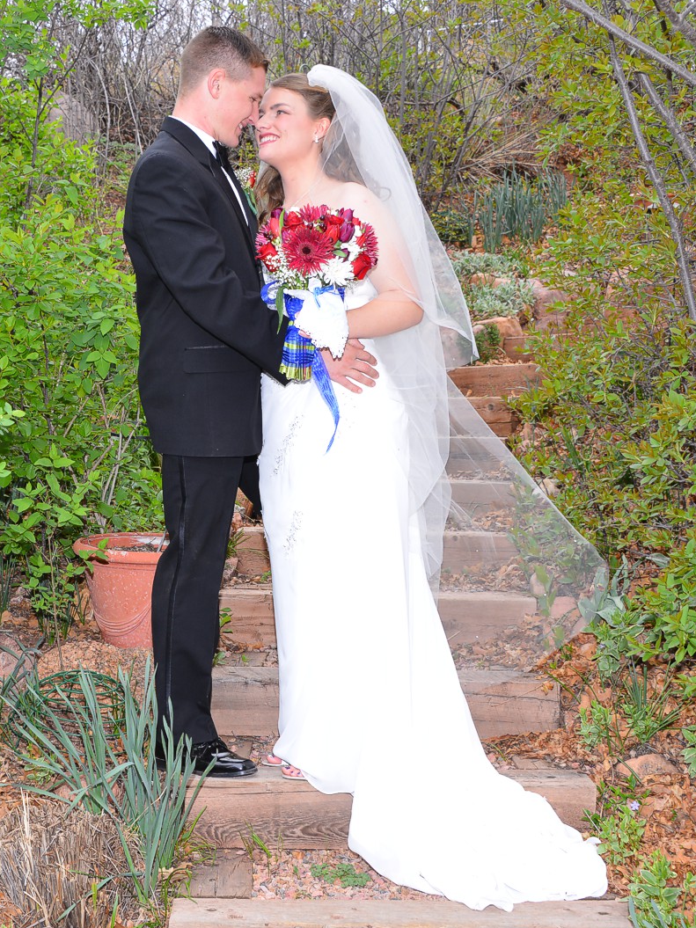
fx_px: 938
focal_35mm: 35
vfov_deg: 52.6
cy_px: 502
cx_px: 345
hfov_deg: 40.7
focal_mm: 32
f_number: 8
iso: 400
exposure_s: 1/100
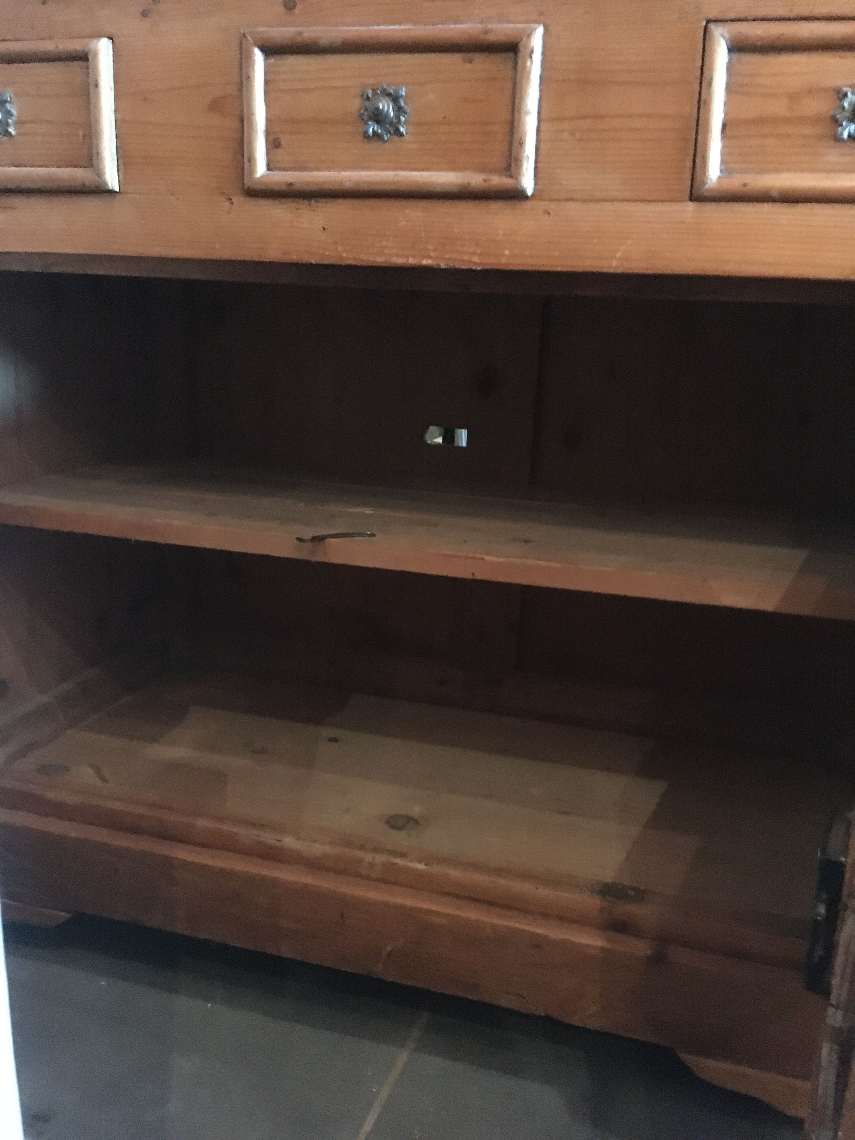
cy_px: 570
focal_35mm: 29
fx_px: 955
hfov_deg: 48.2
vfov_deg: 61.7
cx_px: 428
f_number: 2.2
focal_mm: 4.15
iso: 1000
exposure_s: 1/17
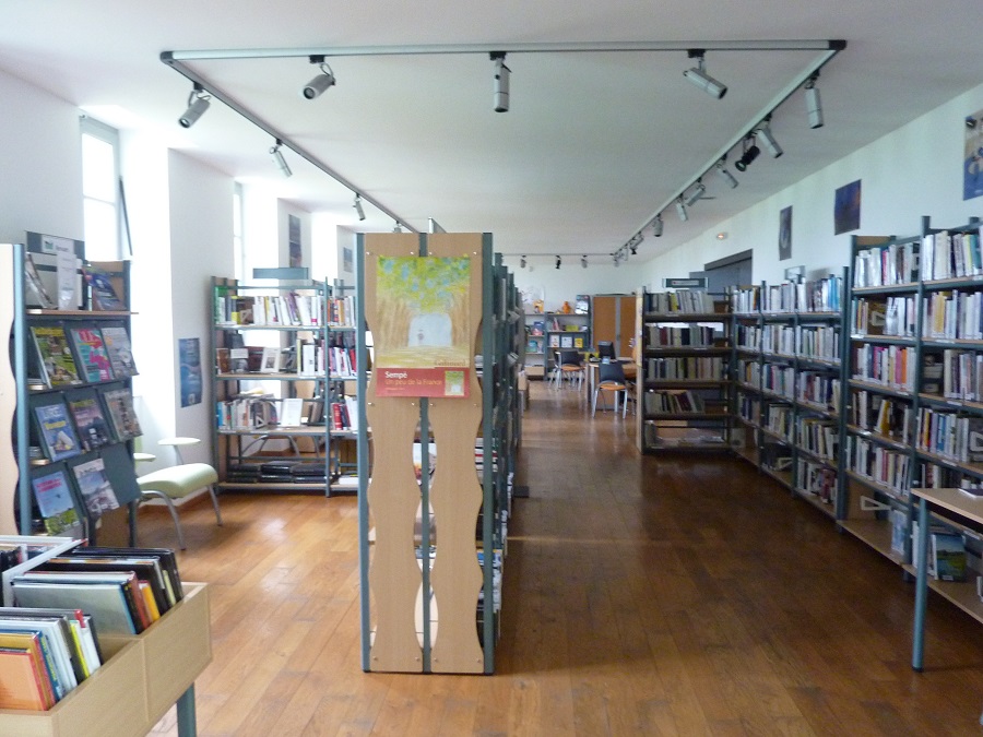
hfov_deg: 69.4
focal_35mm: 25
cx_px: 492
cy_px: 368
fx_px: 710
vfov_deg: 54.9
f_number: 3.3
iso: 400
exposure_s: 1/15
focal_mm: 4.1
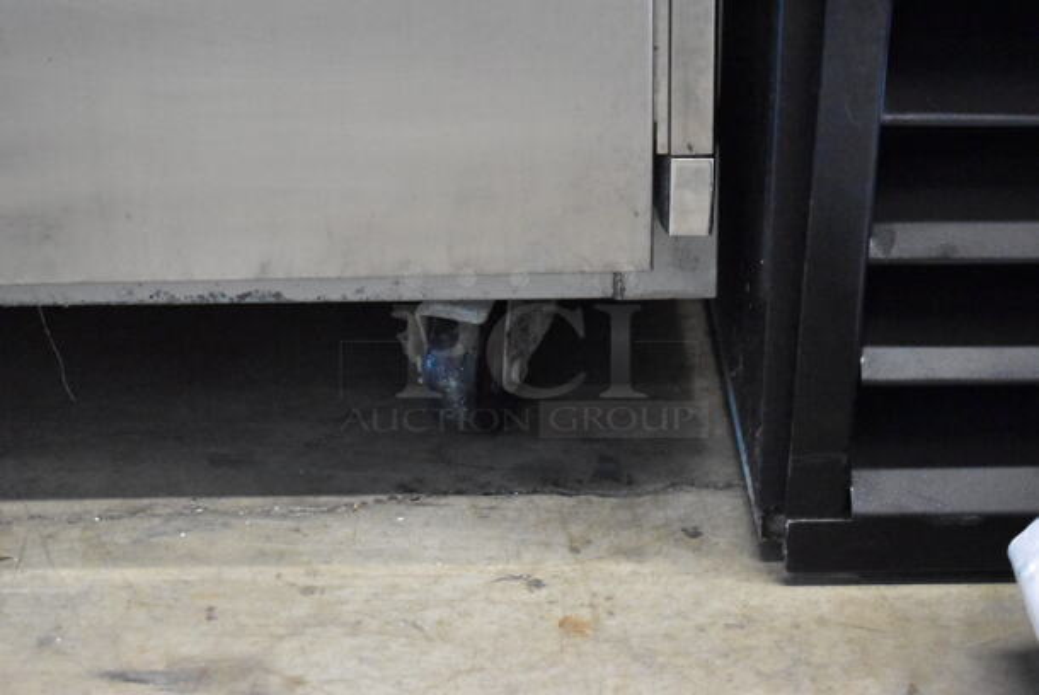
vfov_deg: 16.6
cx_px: 520
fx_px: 2383
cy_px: 348
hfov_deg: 24.6
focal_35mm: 82
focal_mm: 55
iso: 12800
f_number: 5.6
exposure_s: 1/100
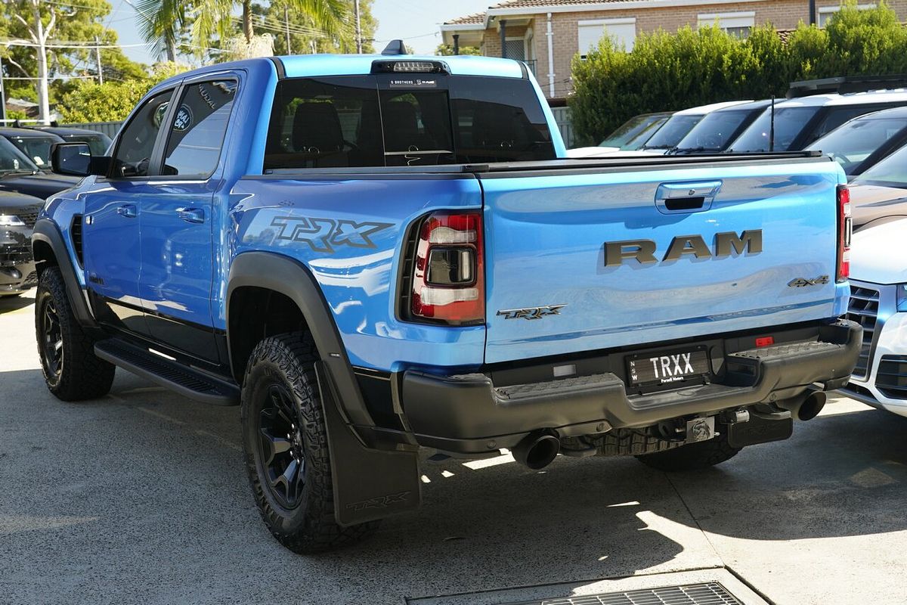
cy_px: 302
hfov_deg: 45.4
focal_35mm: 43
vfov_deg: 31.2
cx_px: 454
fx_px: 1083
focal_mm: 43
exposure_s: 1/250
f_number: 7.1
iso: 800
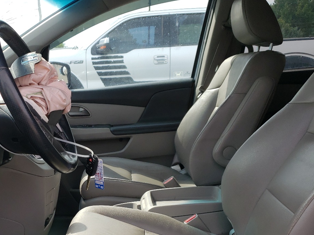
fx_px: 408
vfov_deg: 31.7
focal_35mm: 45
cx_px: 93
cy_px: 170
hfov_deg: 41.3
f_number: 1.5
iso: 50
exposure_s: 1/909
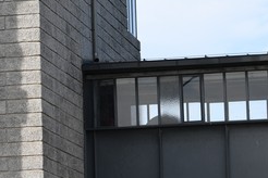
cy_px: 90
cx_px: -78
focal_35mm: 228
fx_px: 1697
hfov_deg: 8.9
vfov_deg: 6.0
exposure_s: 1/1000
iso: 100
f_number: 2.8
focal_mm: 70
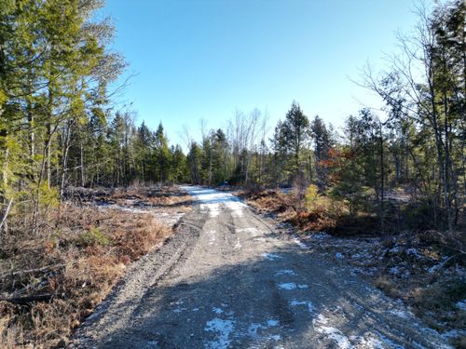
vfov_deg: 56.8
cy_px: 174
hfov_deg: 71.6
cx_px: 233
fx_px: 323
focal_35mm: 24
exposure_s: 1/1250
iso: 100
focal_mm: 6.72
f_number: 1.7
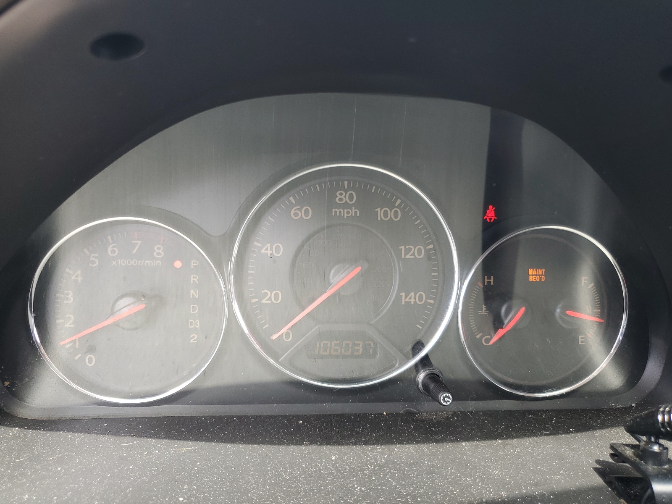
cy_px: 252
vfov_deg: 53.1
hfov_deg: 67.3
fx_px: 505
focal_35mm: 26
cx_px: 336
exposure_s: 1/120
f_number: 1.5
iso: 53
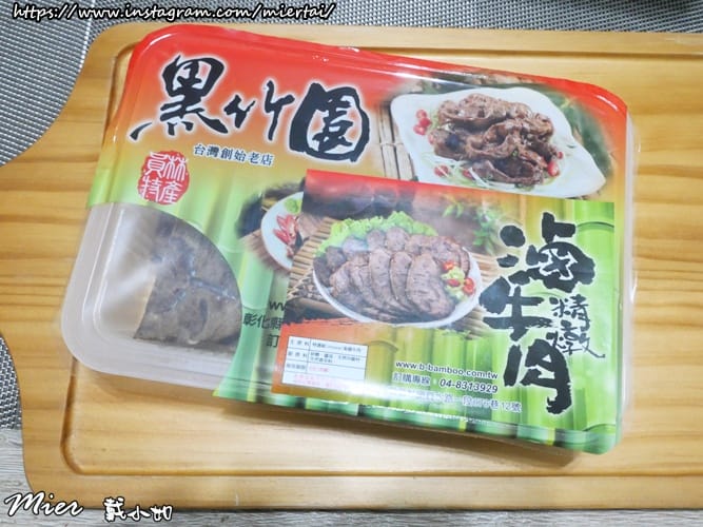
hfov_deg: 60.0
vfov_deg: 46.8
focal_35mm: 30
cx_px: 352
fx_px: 609
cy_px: 264
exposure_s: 1/20
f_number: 10
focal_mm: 15
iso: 3200
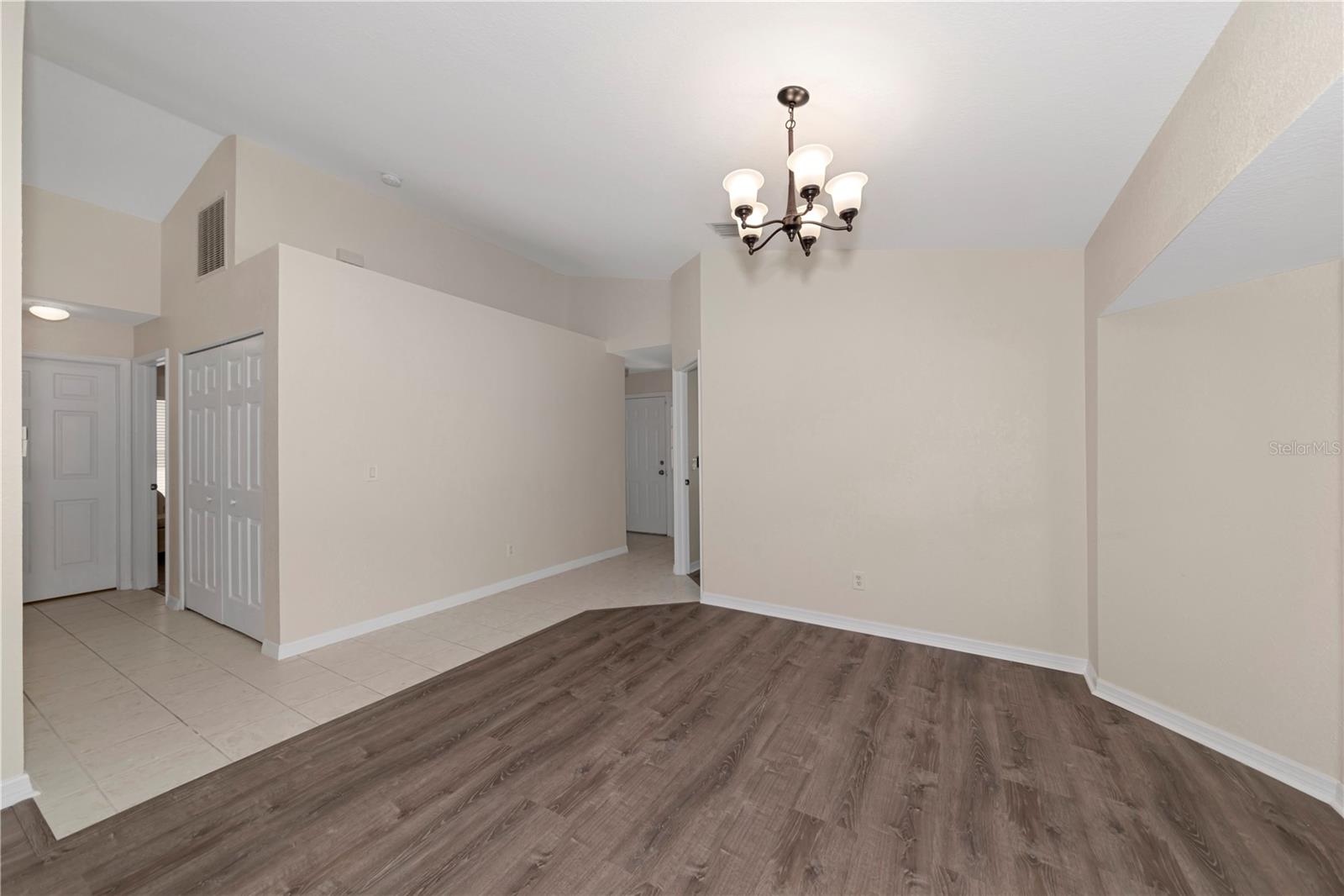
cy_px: 448
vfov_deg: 90.0
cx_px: 672
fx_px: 448
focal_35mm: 12
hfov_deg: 112.6
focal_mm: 12
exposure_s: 1/60
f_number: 8
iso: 250
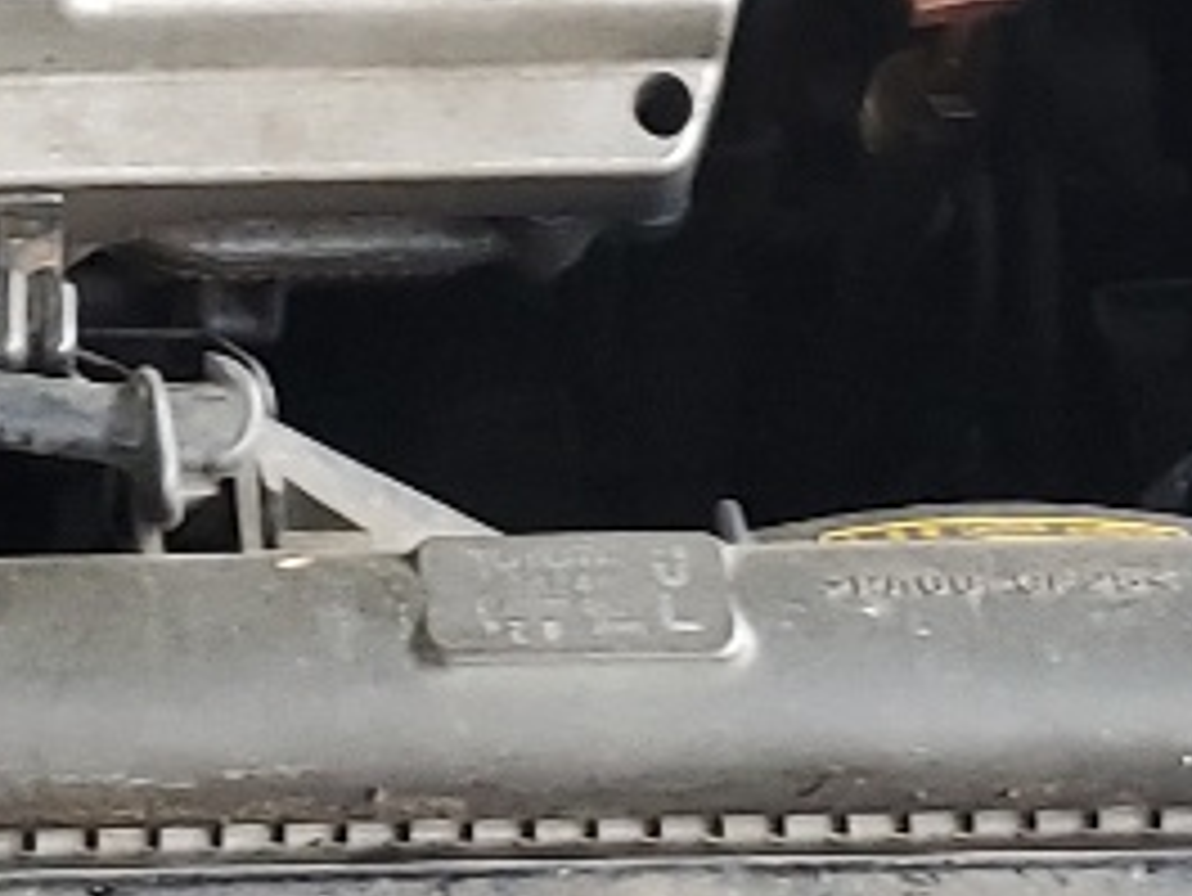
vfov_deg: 9.3
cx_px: -63
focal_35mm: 157
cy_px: -347
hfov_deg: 12.4
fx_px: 5409
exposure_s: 1/120
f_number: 1.5
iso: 85
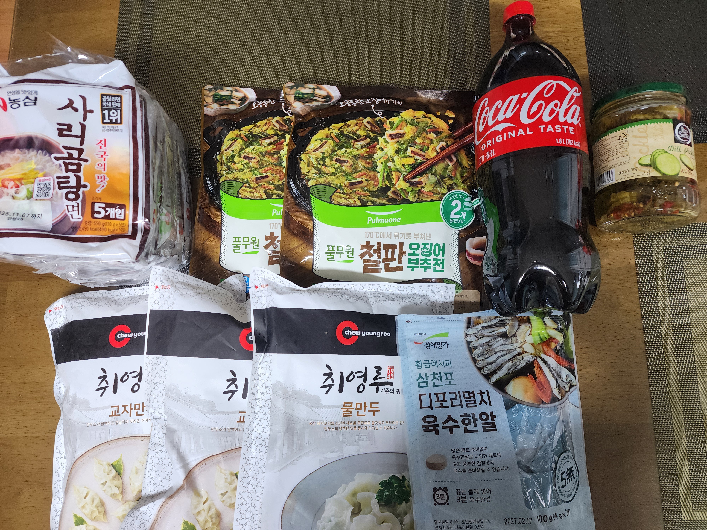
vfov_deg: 58.9
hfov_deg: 73.9
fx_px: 470
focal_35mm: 23
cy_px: 265
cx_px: 354
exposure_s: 1/60.2
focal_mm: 6.4
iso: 160
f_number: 1.8
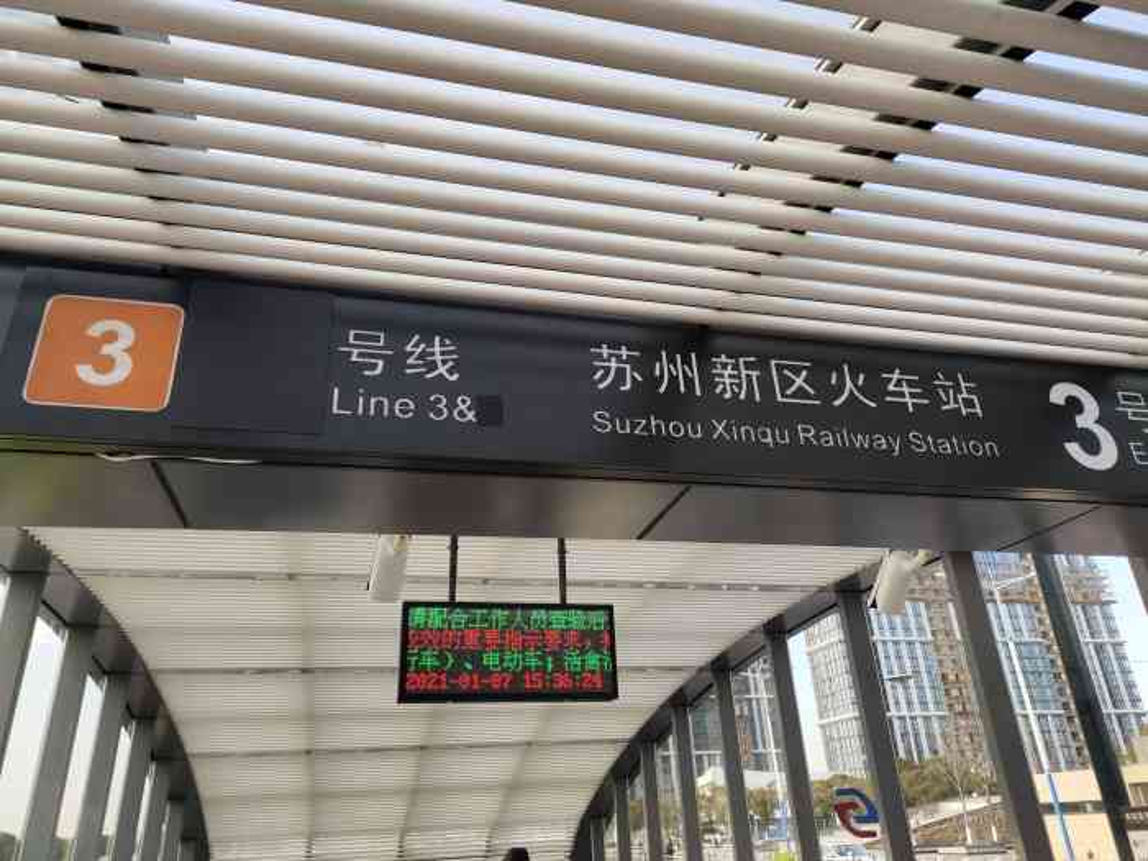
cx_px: 574
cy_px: 430
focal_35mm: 23
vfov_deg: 58.9
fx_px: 763
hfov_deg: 73.9
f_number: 1.79
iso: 56
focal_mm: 4.74
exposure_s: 1/345
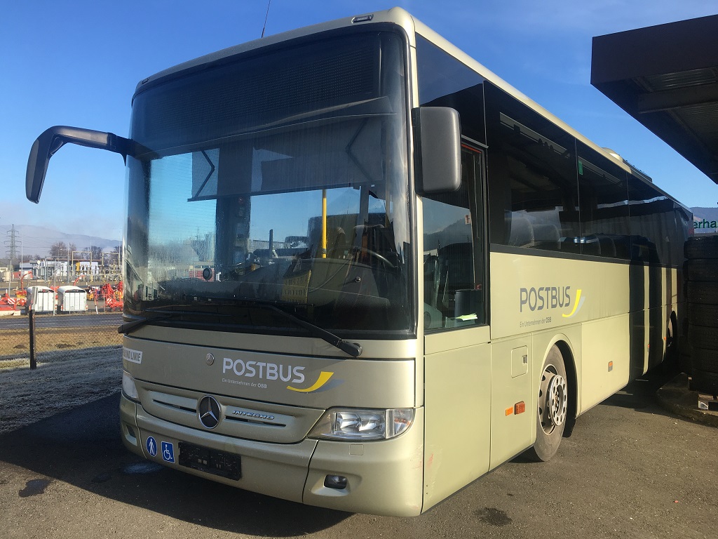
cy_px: 270
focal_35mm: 29
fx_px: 602
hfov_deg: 61.7
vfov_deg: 48.2
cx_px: 359
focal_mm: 4.15
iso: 25
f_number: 2.2
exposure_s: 1/950
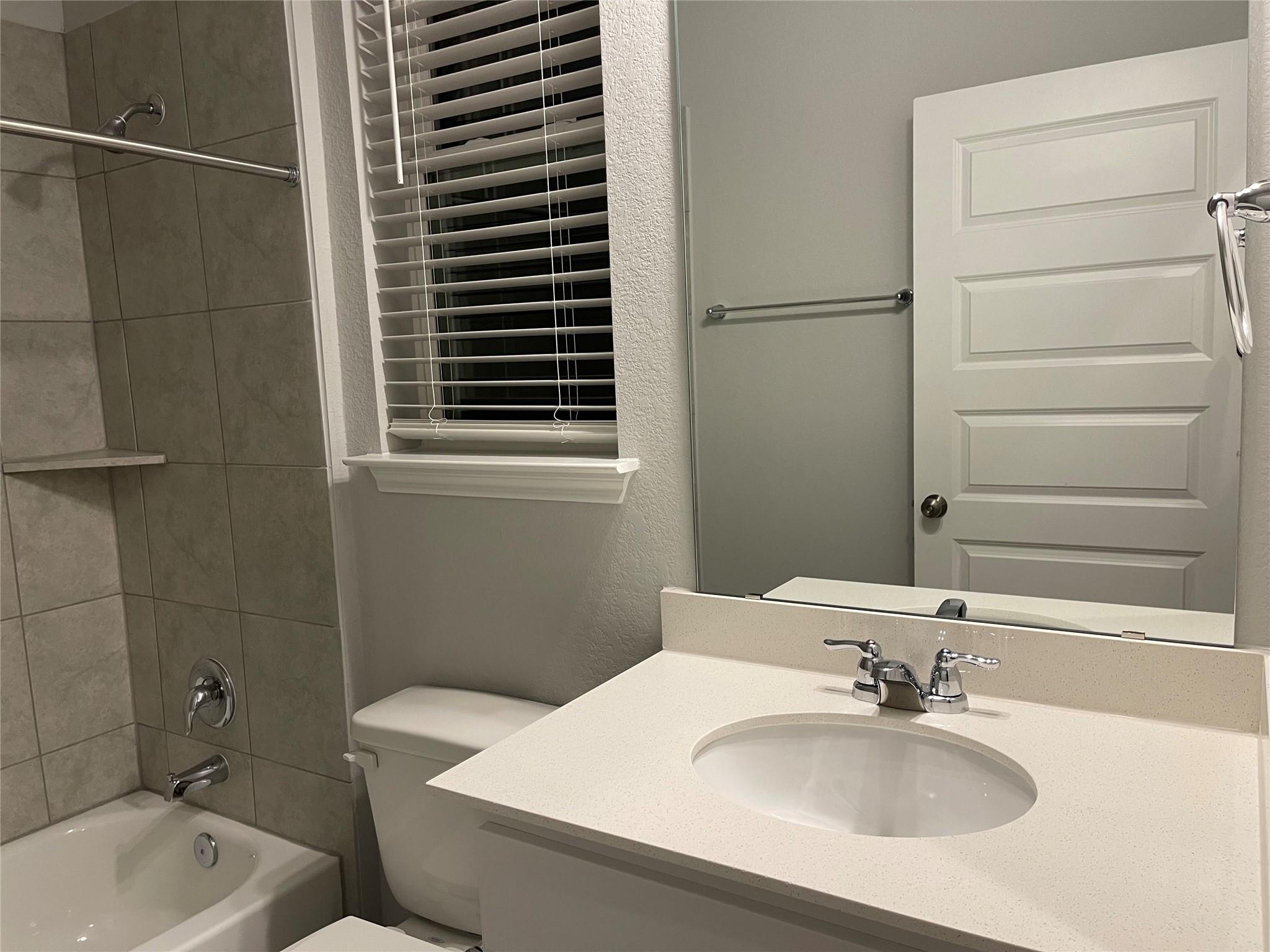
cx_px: 635
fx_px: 954
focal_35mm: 26
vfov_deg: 53.1
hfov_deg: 67.3
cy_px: 476
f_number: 1.6
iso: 100
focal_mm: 5.1
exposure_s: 1/60
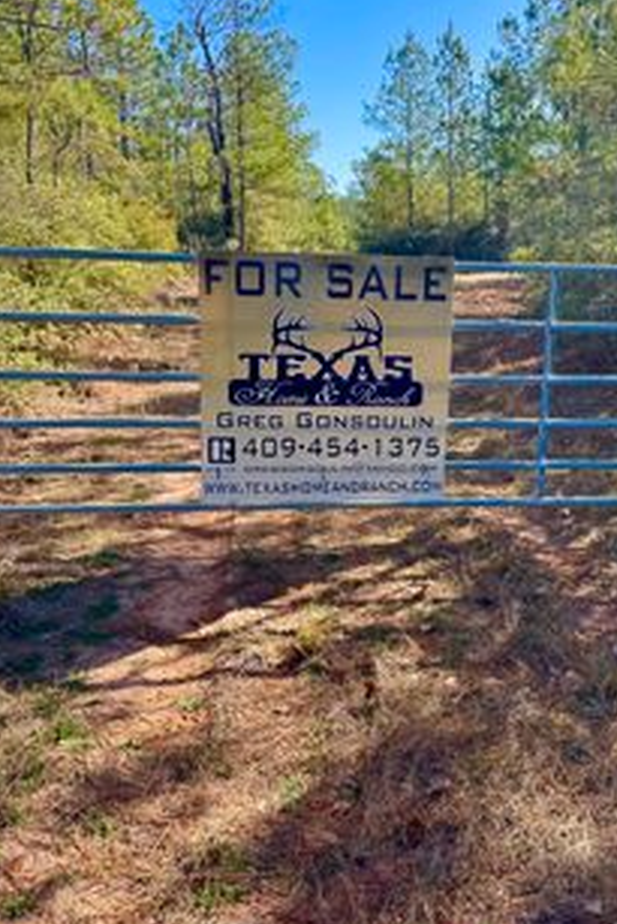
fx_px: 899
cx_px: 381
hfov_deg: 37.7
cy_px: 444
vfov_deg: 54.4
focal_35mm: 35
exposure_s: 1/792
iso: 80
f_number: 1.78
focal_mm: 6.76
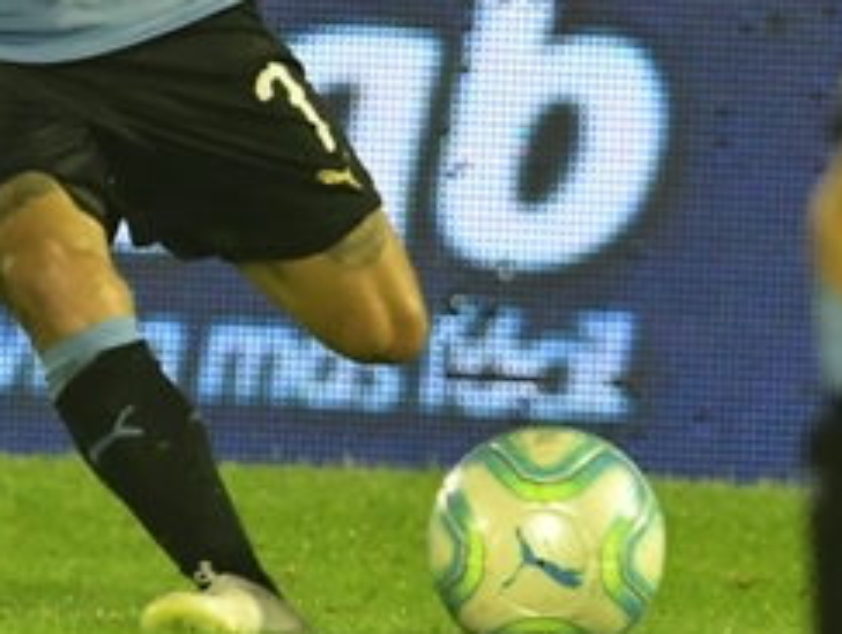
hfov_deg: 1.0
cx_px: 211
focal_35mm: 1895
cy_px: -29
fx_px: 46162
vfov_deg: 0.8
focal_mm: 400
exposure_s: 1/640
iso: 4500
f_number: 4.5
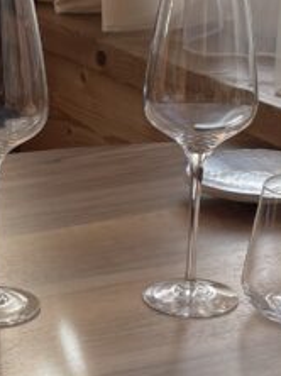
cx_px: 61
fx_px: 1301
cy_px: 227
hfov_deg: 12.3
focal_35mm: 120
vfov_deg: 16.4
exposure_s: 1/515
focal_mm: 4.2
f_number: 1.6
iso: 32
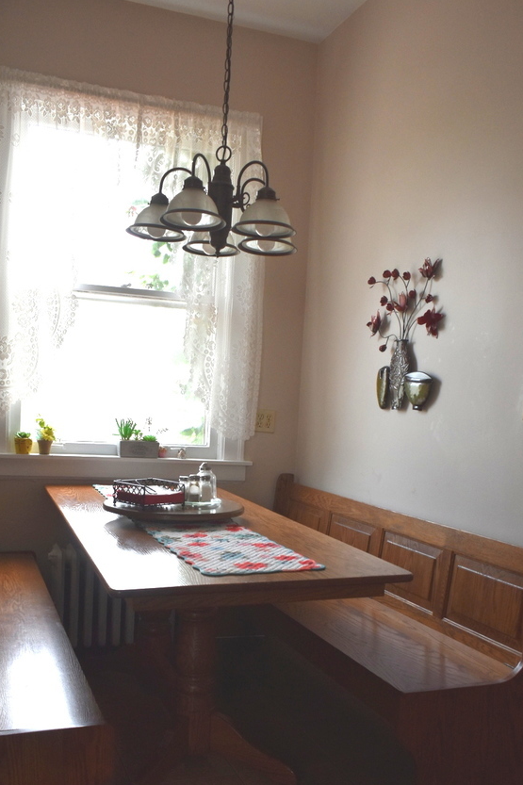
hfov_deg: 37.8
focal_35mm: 35
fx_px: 763
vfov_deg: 53.9
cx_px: 253
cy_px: 484
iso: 400
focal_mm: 18
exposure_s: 1/250
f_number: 5.6
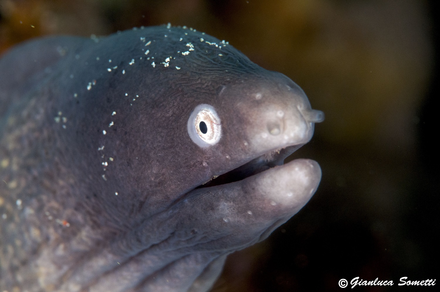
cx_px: 220
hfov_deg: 13.1
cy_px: 146
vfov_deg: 8.7
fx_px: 1922
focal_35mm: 158
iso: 1600
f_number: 18
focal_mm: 105
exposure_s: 1/200
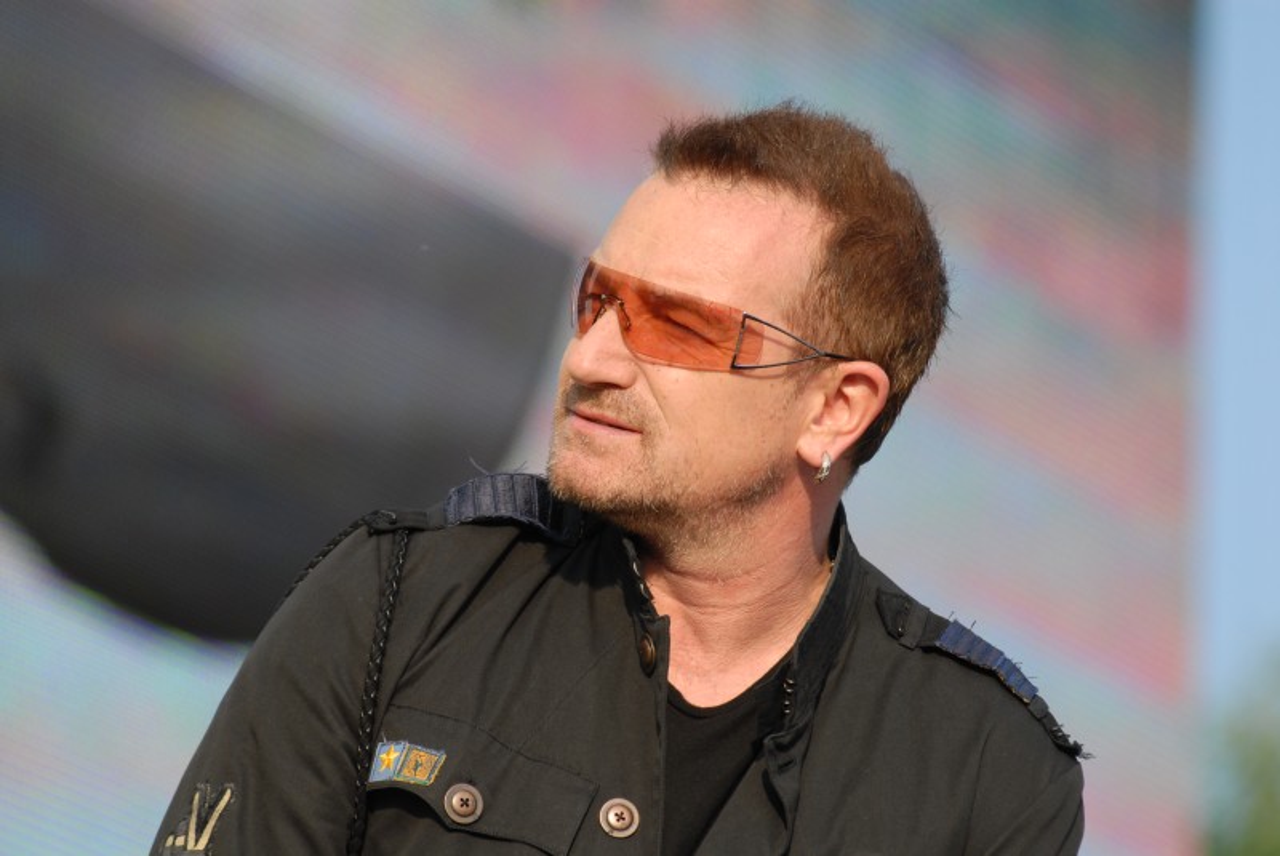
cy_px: 428
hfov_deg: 6.9
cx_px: 640
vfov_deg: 4.6
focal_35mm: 300
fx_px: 10676
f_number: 5
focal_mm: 200
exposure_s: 1/750
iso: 200
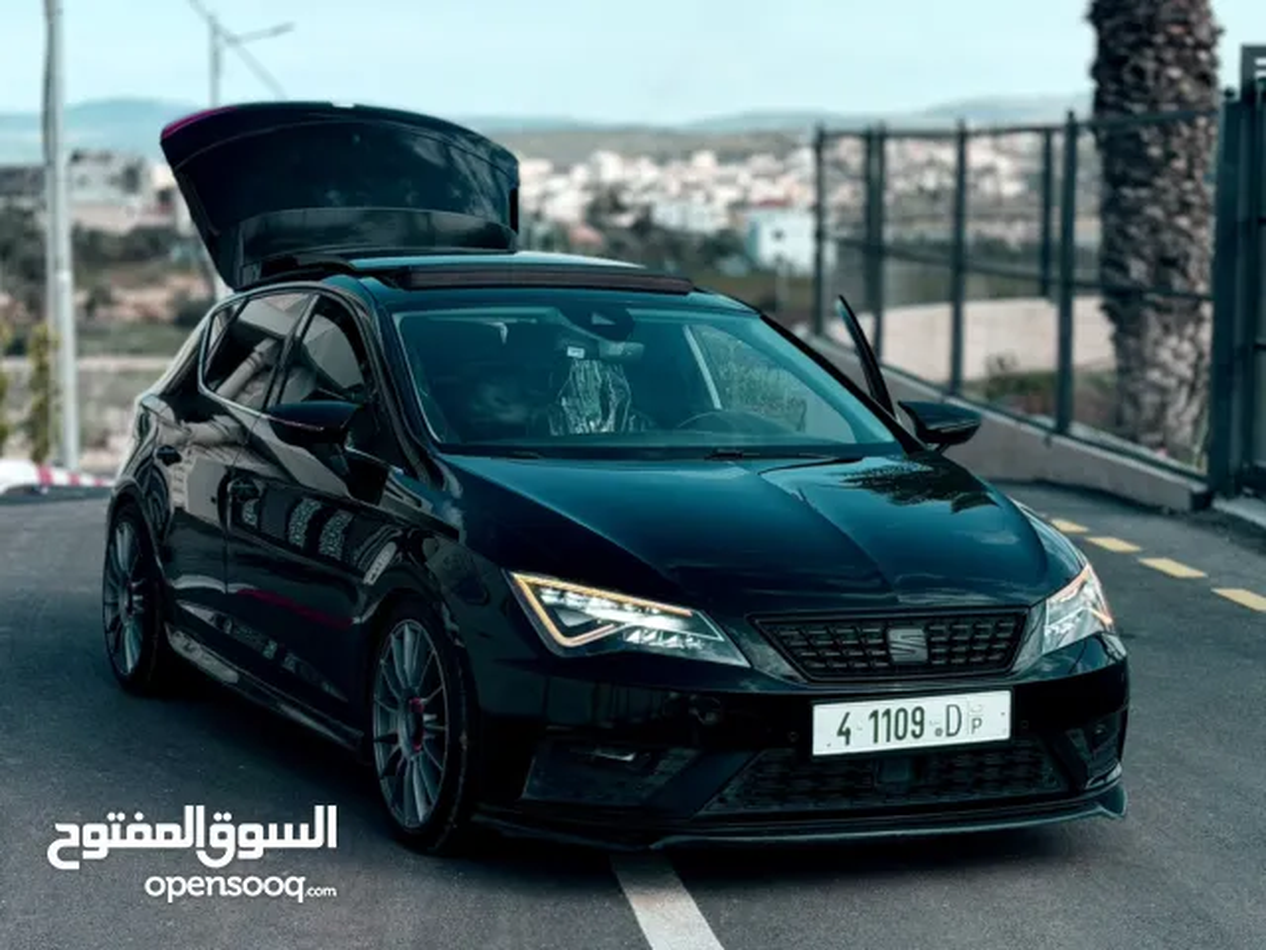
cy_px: 475
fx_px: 1755
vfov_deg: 30.3
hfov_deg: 39.7
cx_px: 633
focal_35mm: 48
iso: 64
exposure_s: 1/2762
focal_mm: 6.76
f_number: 1.78
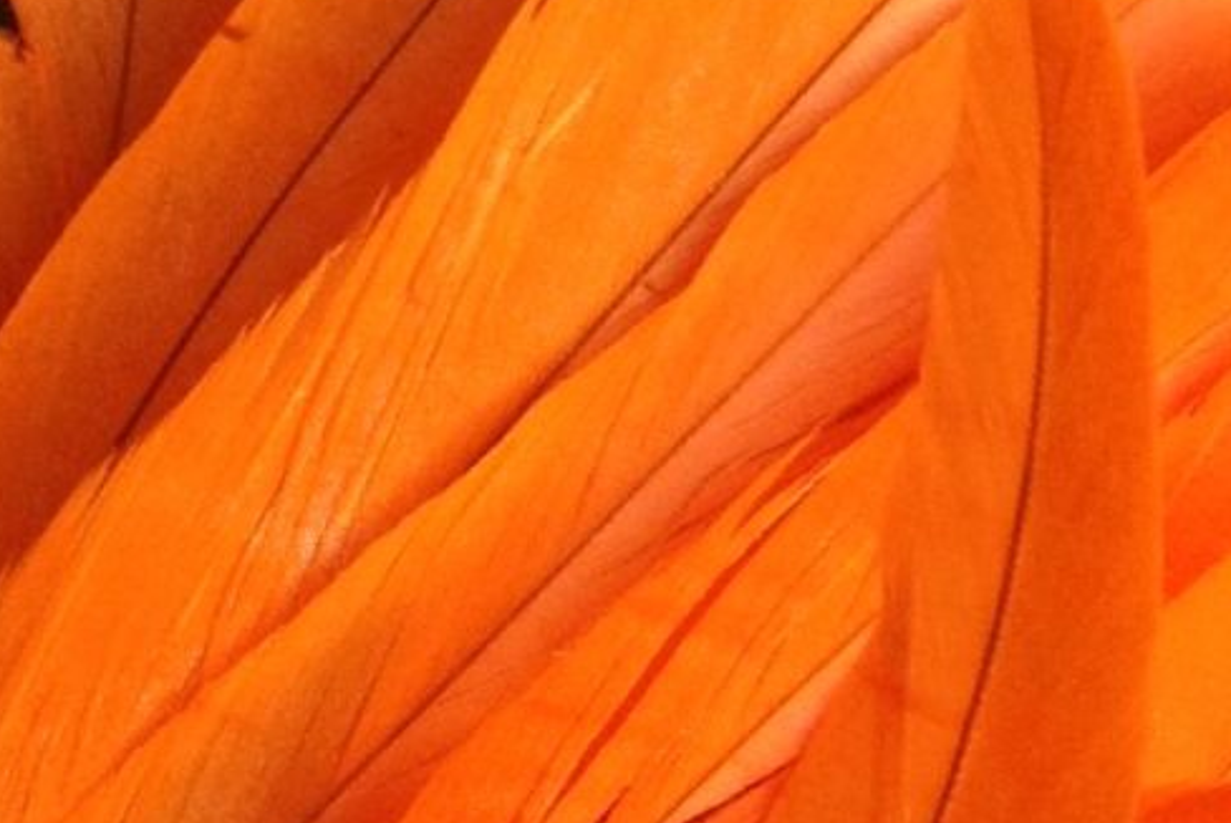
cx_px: 1356
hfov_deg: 14.9
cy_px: 1224
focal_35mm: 134
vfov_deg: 9.9
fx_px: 4585
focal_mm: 4.28
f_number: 2.4
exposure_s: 1/120
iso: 100
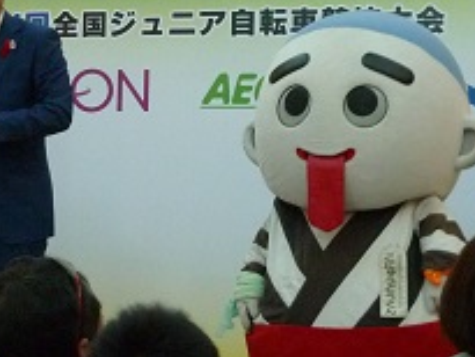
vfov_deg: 15.4
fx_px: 1318
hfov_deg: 20.4
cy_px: 143
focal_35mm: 96
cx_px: 173
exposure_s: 1/20
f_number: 2.8
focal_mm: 5.5
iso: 400
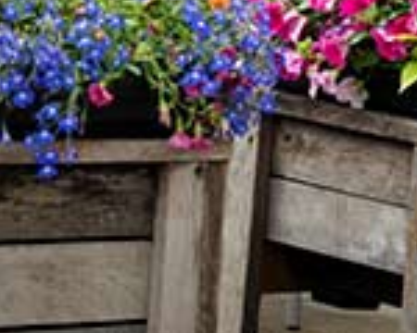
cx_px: -11
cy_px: -286
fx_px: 2320
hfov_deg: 10.2
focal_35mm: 188
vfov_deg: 7.9
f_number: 7.1
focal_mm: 40
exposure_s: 1/320
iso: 200
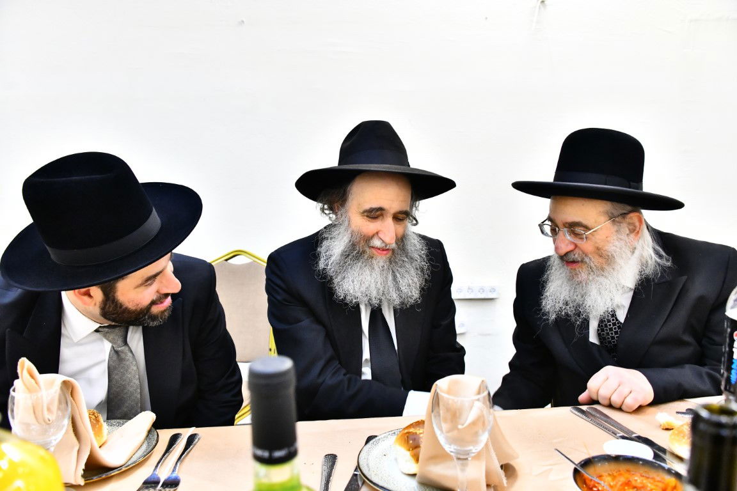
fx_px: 573
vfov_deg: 46.4
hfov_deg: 65.5
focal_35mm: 28
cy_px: 246
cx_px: 368
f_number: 5.6
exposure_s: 1/125
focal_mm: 28
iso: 5000
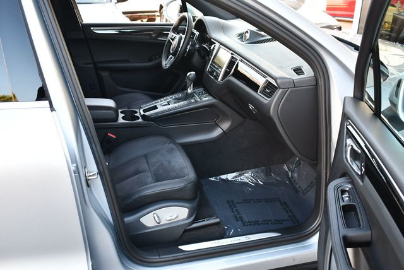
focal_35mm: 36
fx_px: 404
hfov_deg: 53.1
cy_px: 135
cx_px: 202
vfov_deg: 36.9
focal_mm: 18
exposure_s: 1/200
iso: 800
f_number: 3.5
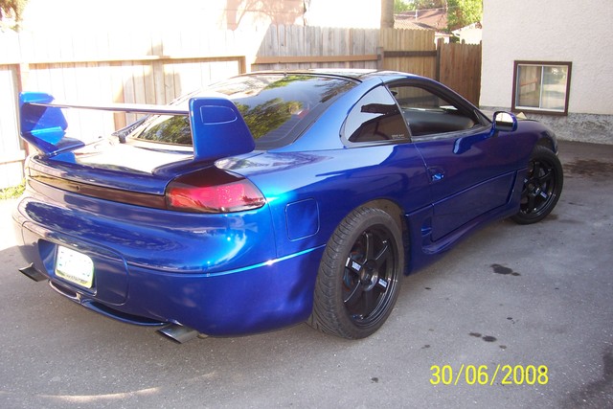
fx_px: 579
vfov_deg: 38.9
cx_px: 306
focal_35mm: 34
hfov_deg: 55.8
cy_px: 204
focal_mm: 5.6
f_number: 2.7
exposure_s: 1/125
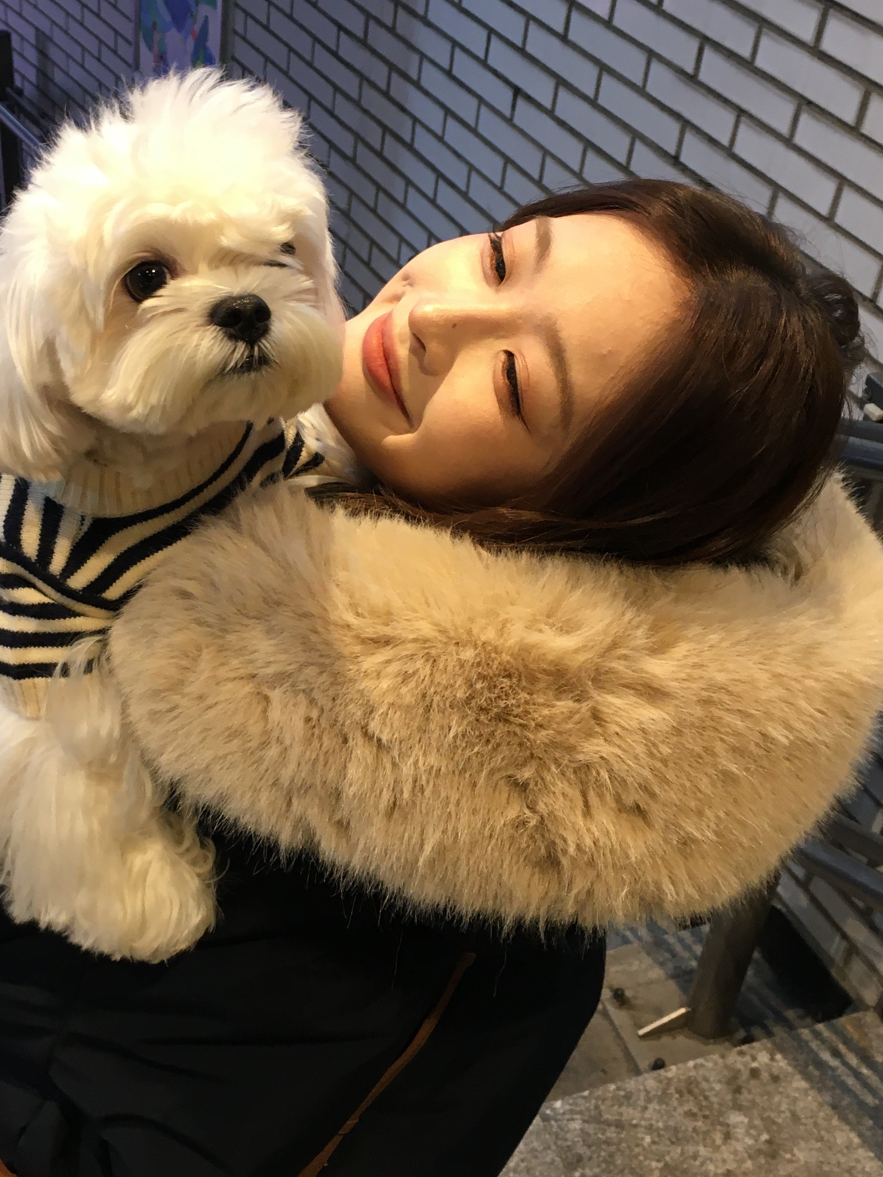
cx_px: 328
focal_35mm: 45
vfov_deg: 42.0
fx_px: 1530
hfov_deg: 32.0
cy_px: 534
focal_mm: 4.15
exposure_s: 1/33
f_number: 2.2
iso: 100
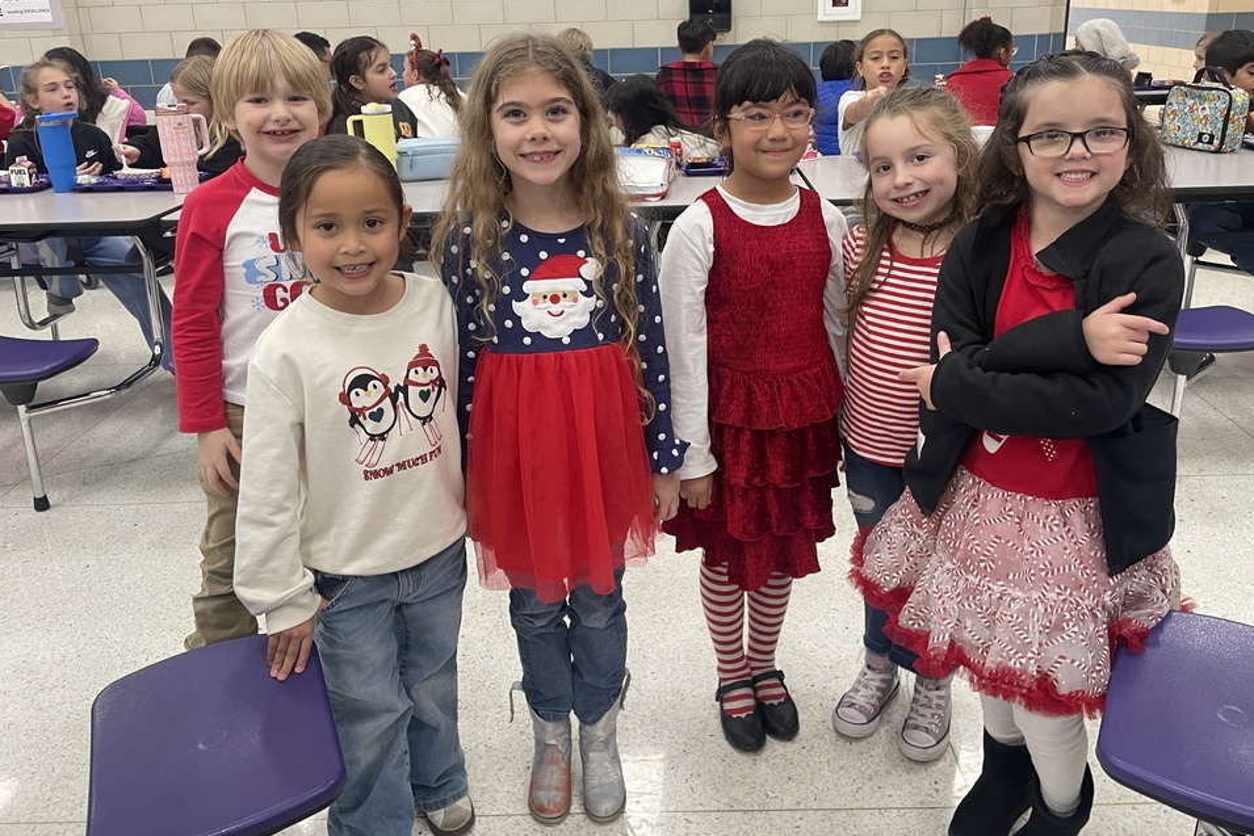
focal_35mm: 29
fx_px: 1010
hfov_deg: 63.6
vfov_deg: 44.7
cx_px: 650
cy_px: 333
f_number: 1.6
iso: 125
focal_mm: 4.2
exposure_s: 1/60
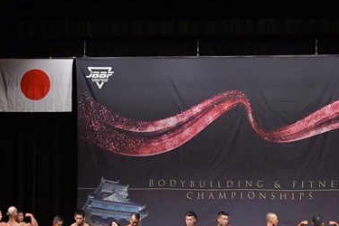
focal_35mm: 124
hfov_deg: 16.5
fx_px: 1168
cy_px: 221
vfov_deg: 11.0
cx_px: 182
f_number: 5.6
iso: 6400
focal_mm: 40
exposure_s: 1/400
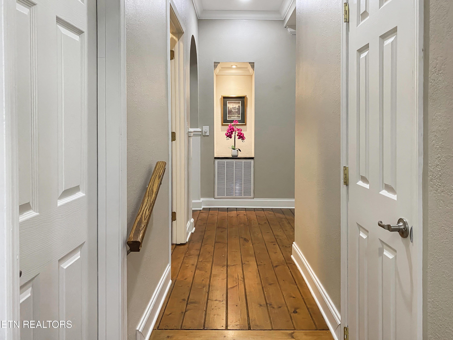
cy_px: 170
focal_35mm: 26
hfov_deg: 67.3
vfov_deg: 53.1
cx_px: 226
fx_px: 340
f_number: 1.8
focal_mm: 4.25
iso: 200
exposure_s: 1/60
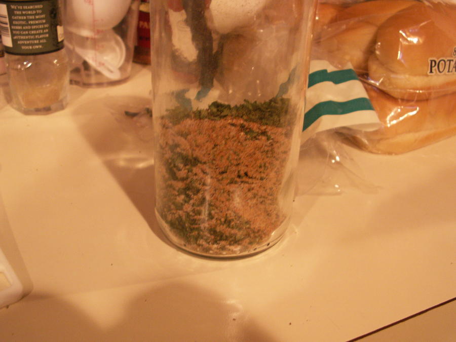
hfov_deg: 52.6
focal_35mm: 35
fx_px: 461
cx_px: 228
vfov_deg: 40.7
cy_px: 171
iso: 160
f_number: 2.8
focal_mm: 5.86
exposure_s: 1/6
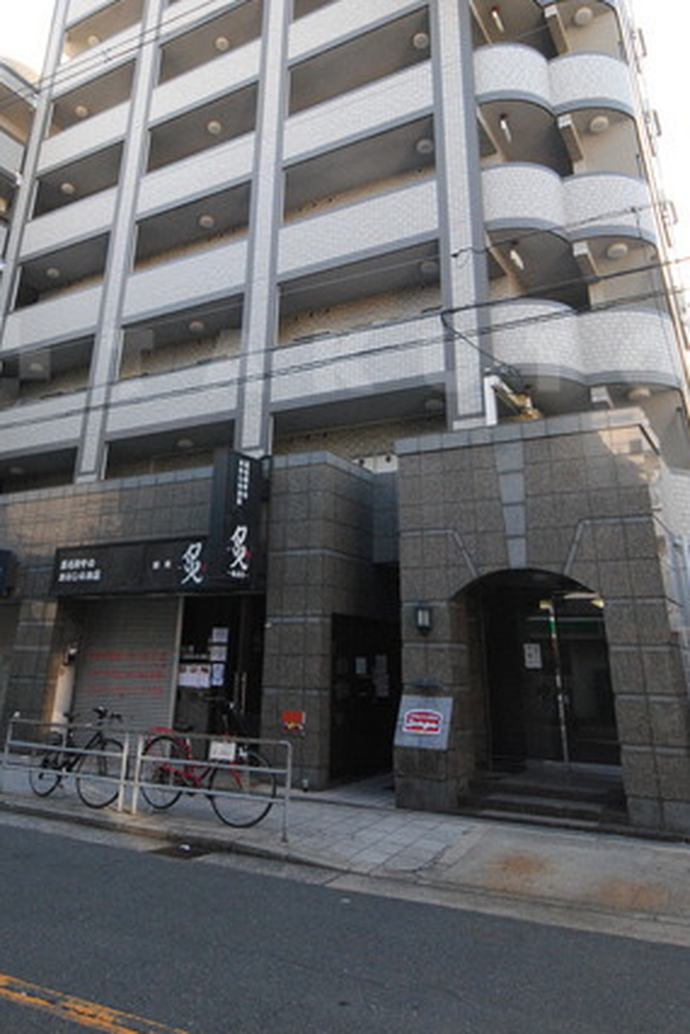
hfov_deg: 51.7
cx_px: 322
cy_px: 363
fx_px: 711
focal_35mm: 25
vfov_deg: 70.4
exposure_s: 1/200
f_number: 8
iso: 800
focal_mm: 11
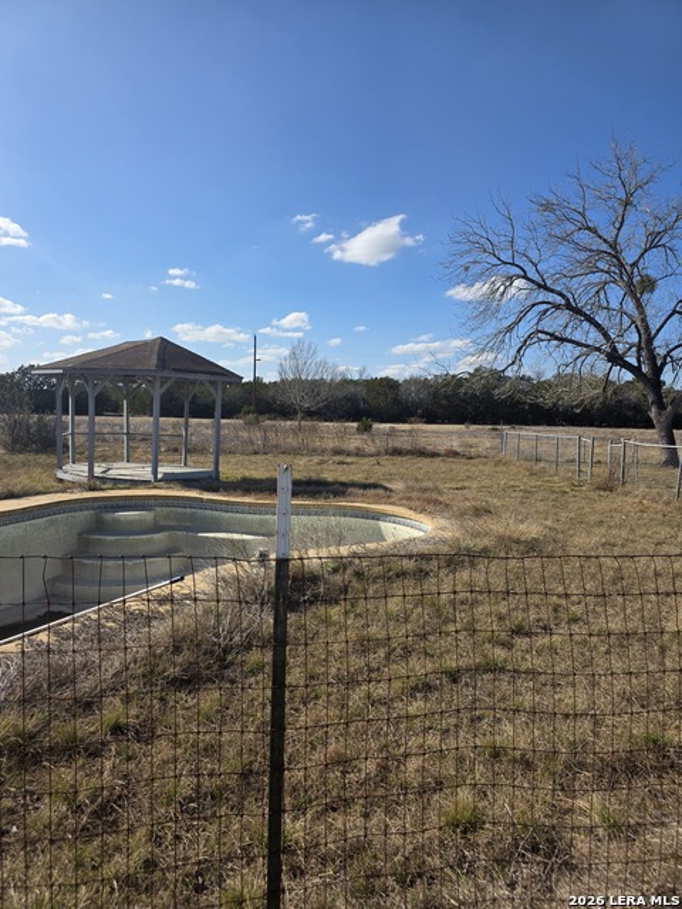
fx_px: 604
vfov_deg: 73.9
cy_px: 454
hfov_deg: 58.9
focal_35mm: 23
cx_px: 341
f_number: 1.7
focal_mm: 6.3
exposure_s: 1/6355
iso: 80
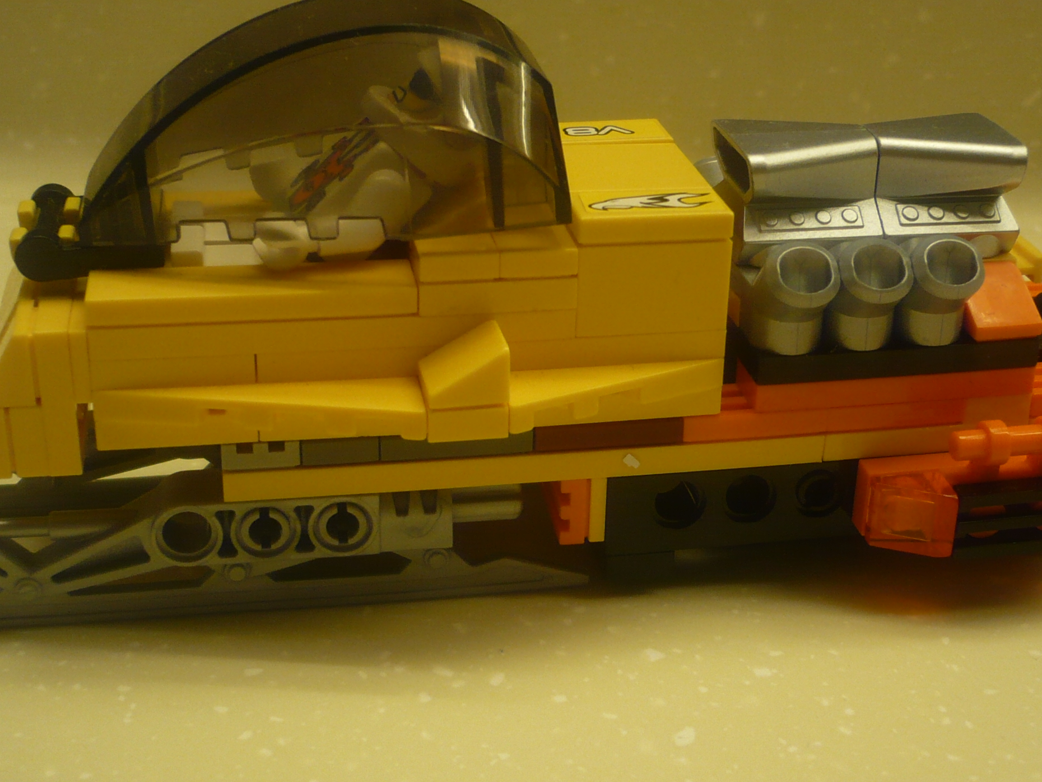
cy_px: 391
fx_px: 1595
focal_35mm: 53
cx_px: 557
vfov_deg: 27.5
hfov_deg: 36.2
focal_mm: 5.8
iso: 160
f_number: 2.8
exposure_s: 1/30
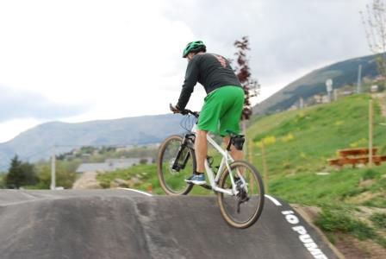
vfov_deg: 13.1
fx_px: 1127
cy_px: 130
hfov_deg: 19.4
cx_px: 193
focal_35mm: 105
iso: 200
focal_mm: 70
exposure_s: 1/125
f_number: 4.5
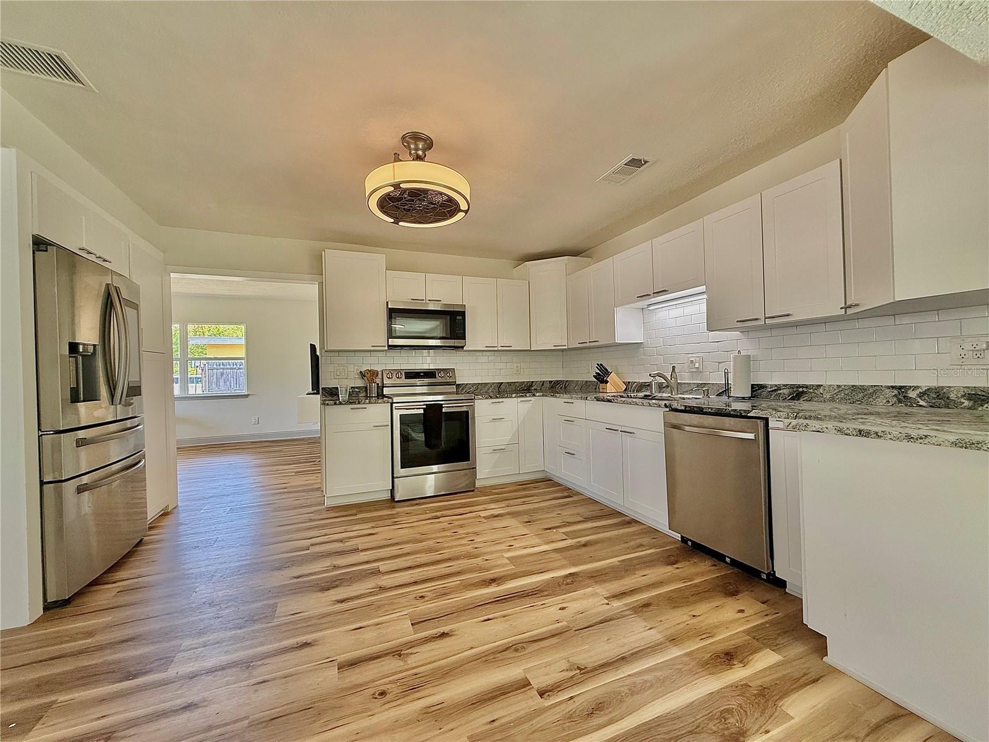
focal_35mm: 14
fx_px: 400
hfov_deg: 102.1
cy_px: 371
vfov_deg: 85.7
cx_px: 494
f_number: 2.2
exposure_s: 1/120
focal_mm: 2.22
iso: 160
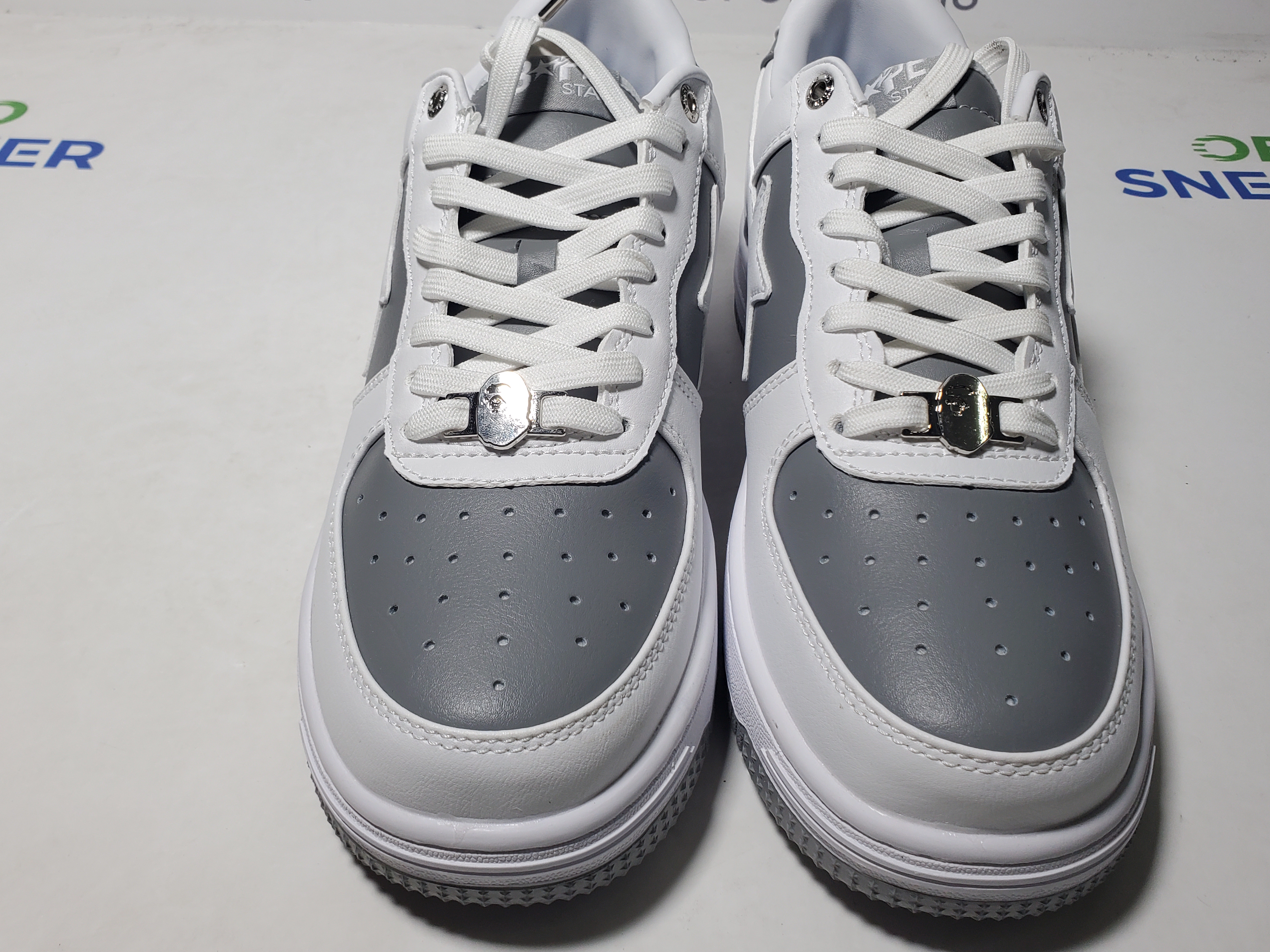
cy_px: 449
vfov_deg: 42.9
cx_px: 660
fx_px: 1211
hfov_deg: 55.3
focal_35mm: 33
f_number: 2.4
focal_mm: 4.3
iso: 50
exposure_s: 1/263
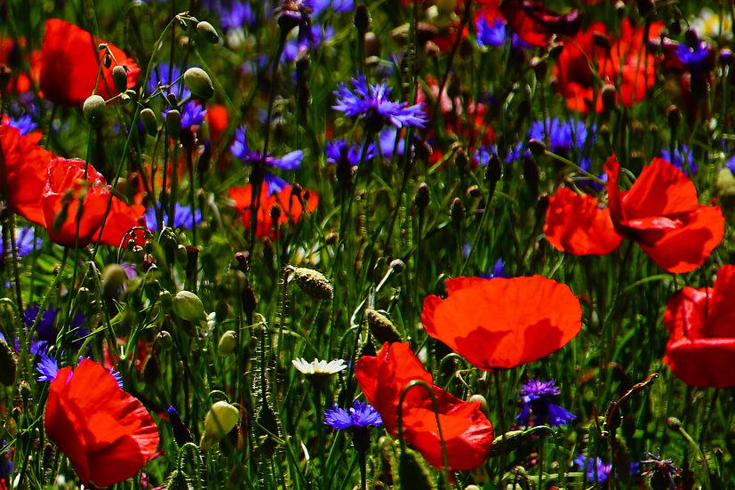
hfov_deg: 2.4
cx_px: -305
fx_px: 17778
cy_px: 488
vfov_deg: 1.6
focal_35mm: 871
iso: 100
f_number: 8
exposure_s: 1/500
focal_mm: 200
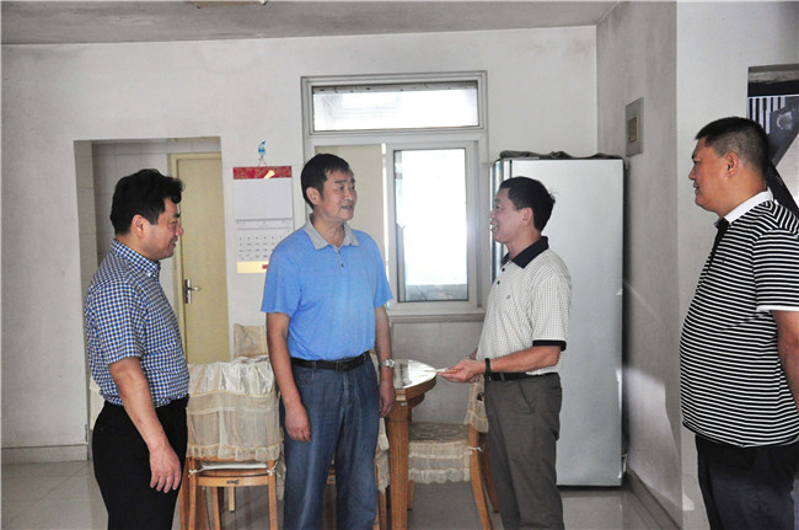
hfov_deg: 46.5
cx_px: 400
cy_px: 265
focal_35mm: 42
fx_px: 931
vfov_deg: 31.8
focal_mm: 28
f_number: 4
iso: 2000
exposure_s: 1/40
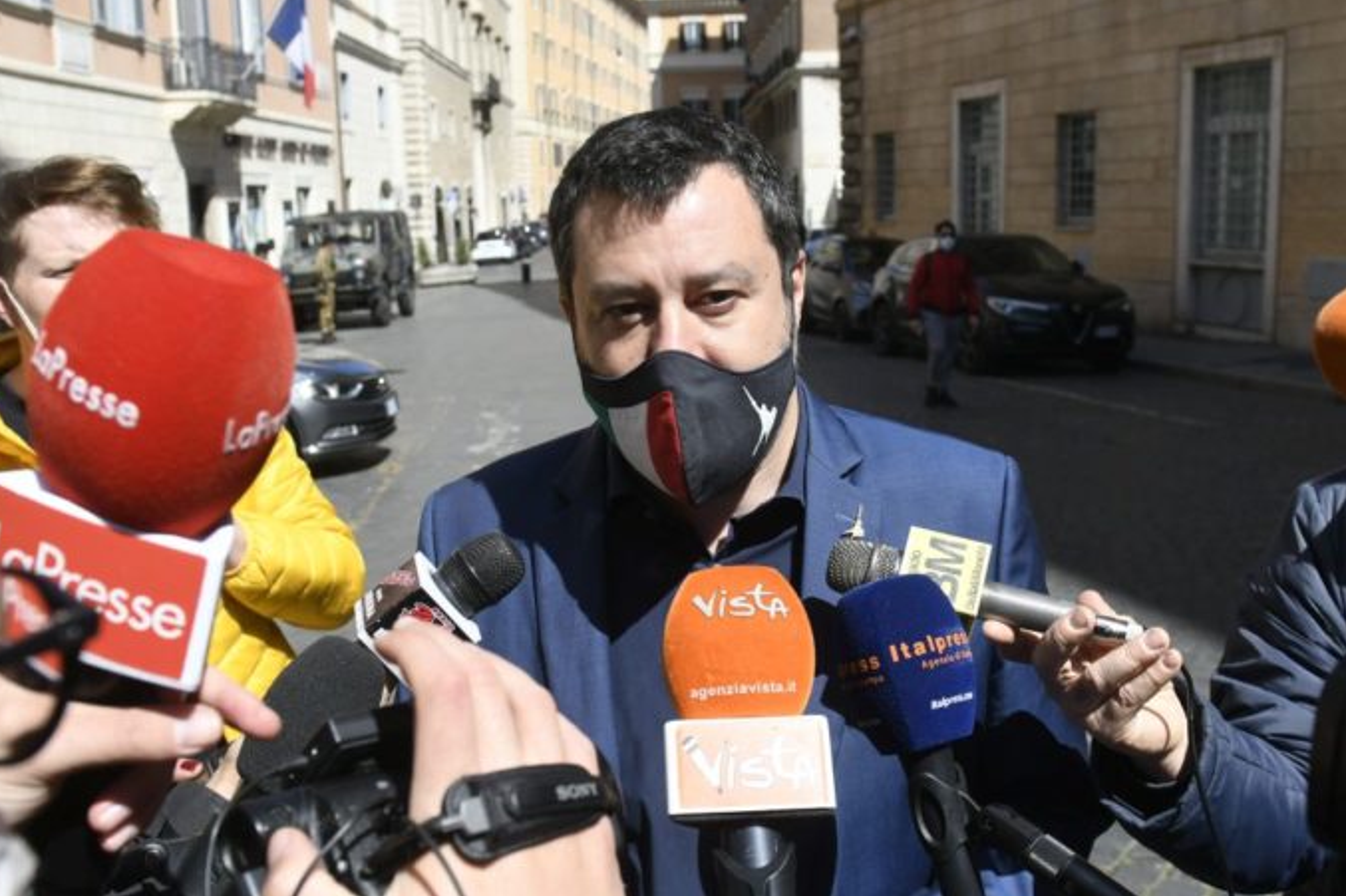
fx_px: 1383
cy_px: 439
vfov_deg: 35.9
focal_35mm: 37
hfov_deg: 51.9
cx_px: 678
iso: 640
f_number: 5.6
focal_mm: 24
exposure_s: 1/2500
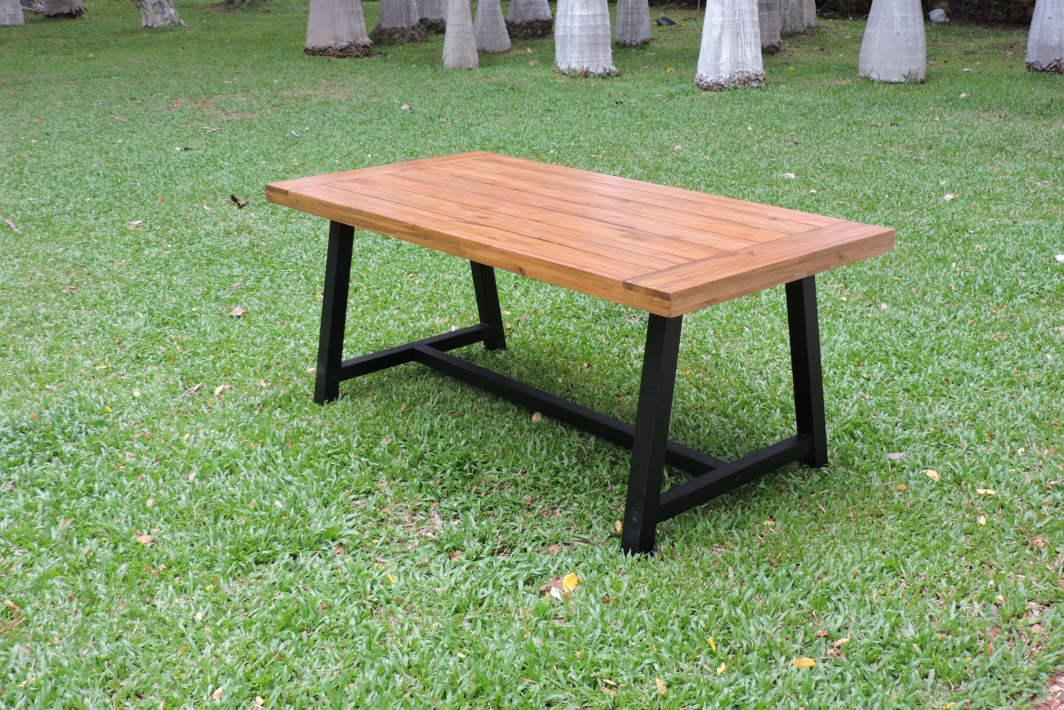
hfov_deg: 46.4
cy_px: 335
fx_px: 1241
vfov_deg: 31.9
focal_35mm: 42
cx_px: 537
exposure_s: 1/80
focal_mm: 7.1
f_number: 3.3
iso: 100
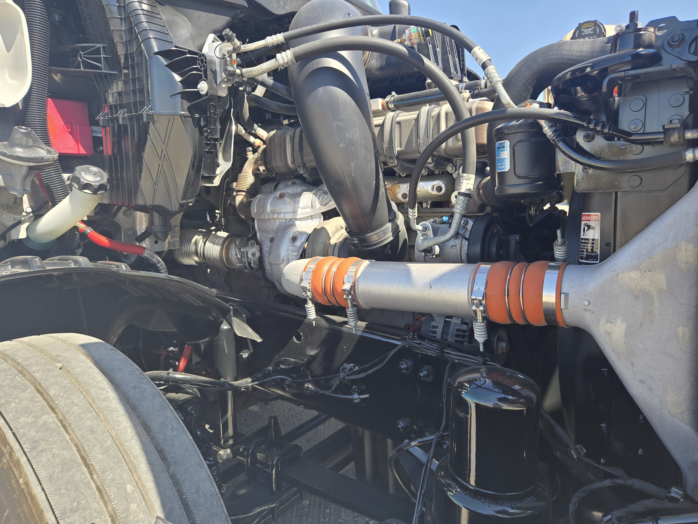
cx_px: 349
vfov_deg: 58.9
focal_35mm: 23
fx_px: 464
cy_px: 262
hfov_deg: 73.9
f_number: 1.8
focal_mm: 5.4
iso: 25
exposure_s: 1/580
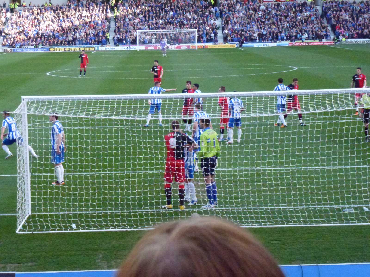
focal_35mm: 89
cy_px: 138
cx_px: 185
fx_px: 951
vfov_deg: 16.6
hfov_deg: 22.0
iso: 1600
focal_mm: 16
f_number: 4.9
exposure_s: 1/800
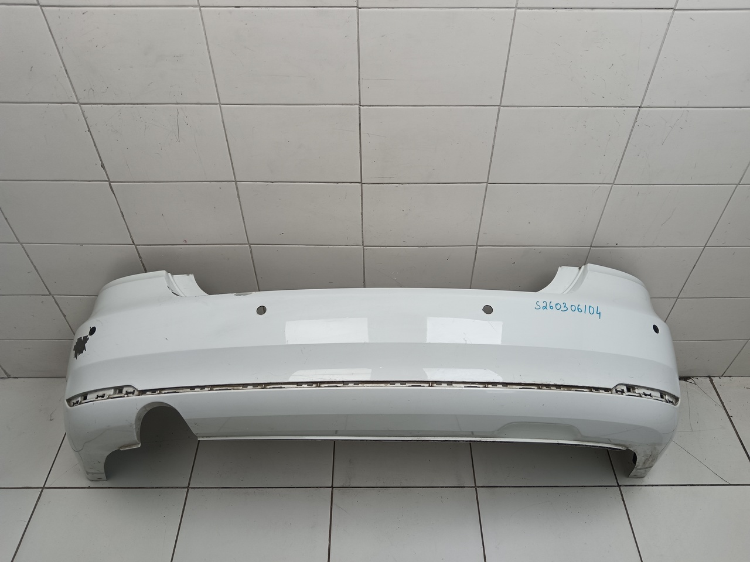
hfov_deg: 65.3
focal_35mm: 27
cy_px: 281
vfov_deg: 51.4
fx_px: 585
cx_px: 375
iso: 167
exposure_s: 1/100
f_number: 1.9
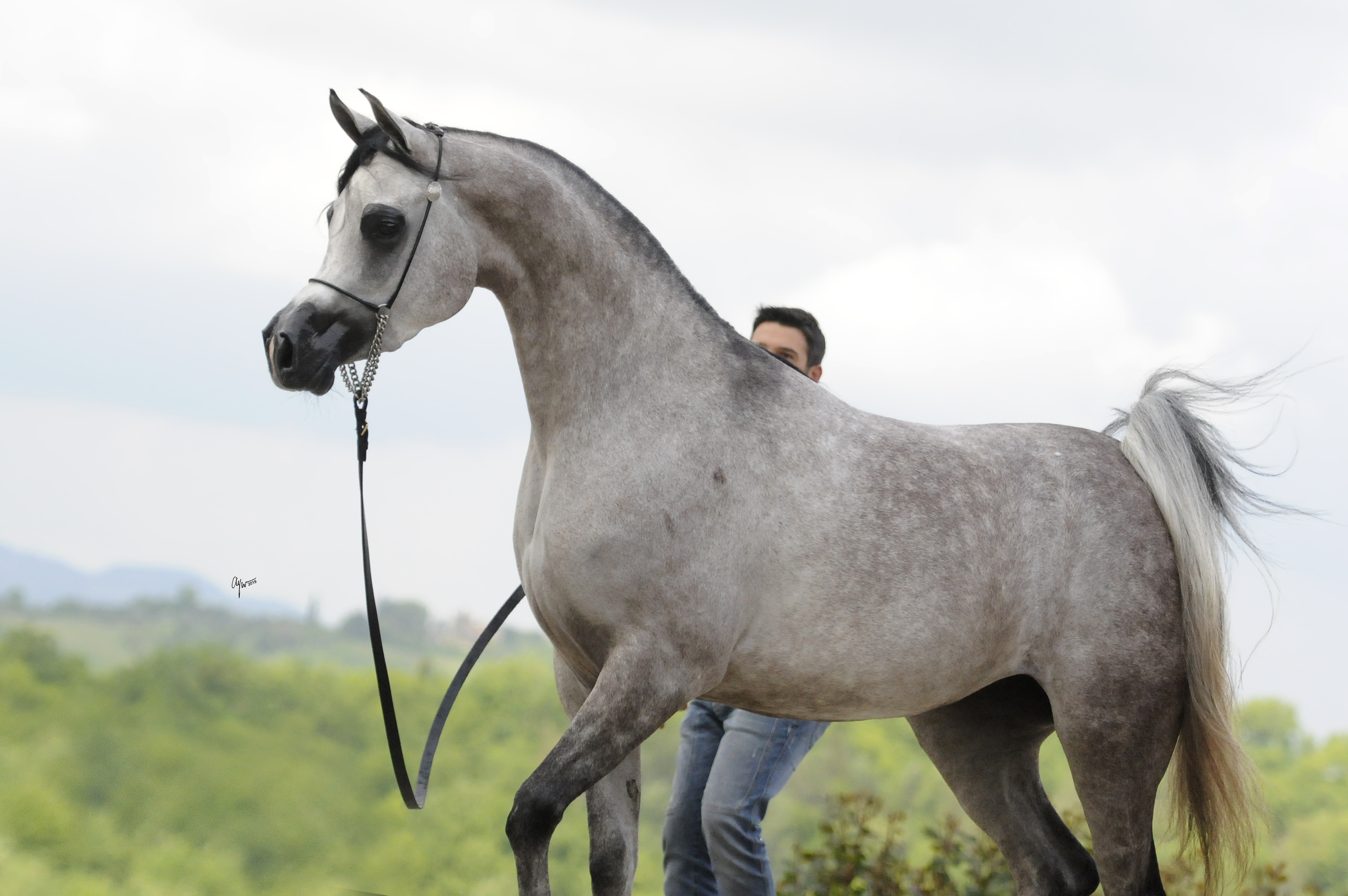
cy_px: 448
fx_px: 5329
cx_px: 674
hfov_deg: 14.4
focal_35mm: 142
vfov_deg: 9.6
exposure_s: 1/8000
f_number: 2.8
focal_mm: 95
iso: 1250
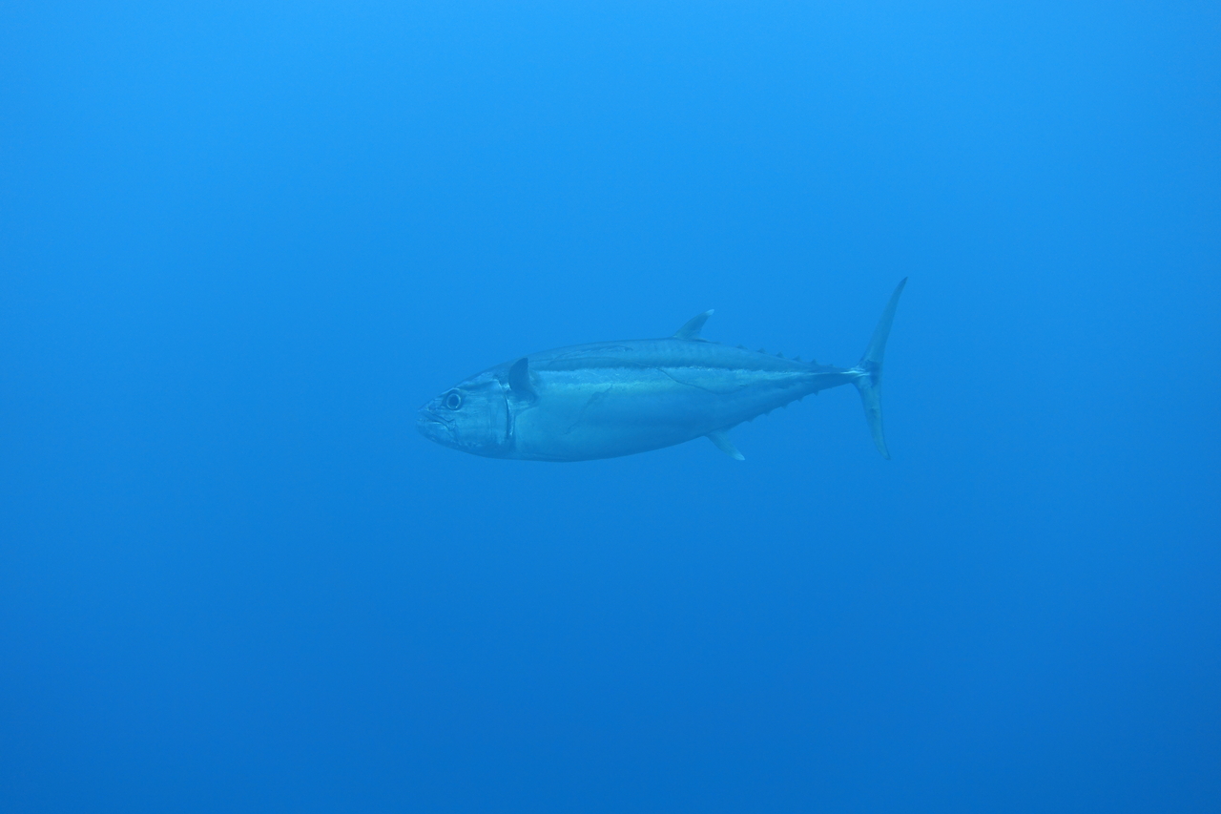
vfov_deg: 26.0
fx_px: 1763
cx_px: 610
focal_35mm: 52
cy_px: 407
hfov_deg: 38.2
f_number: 4
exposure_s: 1/80
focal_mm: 18.89
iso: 125
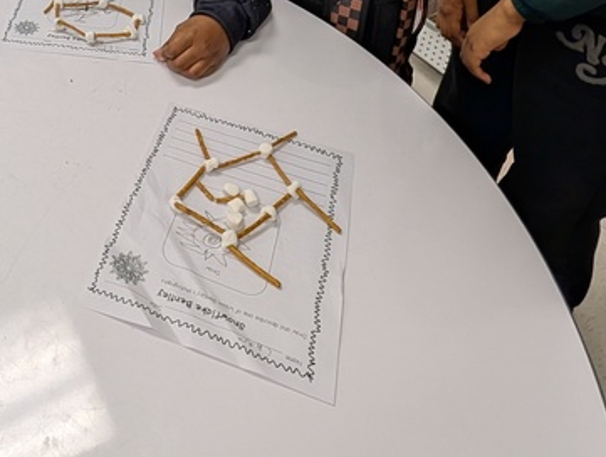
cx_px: 134
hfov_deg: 51.0
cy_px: -95
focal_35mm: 34
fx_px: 596
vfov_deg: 33.7
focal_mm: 2.02
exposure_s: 1/120
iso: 70
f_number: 1.7
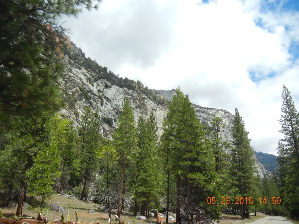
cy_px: 112
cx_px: 150
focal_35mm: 30
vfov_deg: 46.8
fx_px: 259
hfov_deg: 60.0
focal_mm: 5.4
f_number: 7
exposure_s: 1/362
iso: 160
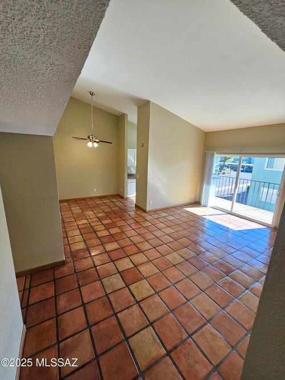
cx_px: 142
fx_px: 143
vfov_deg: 106.2
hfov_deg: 89.9
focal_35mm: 13
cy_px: 190
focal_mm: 2.2
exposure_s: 1/60
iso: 100
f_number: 2.2
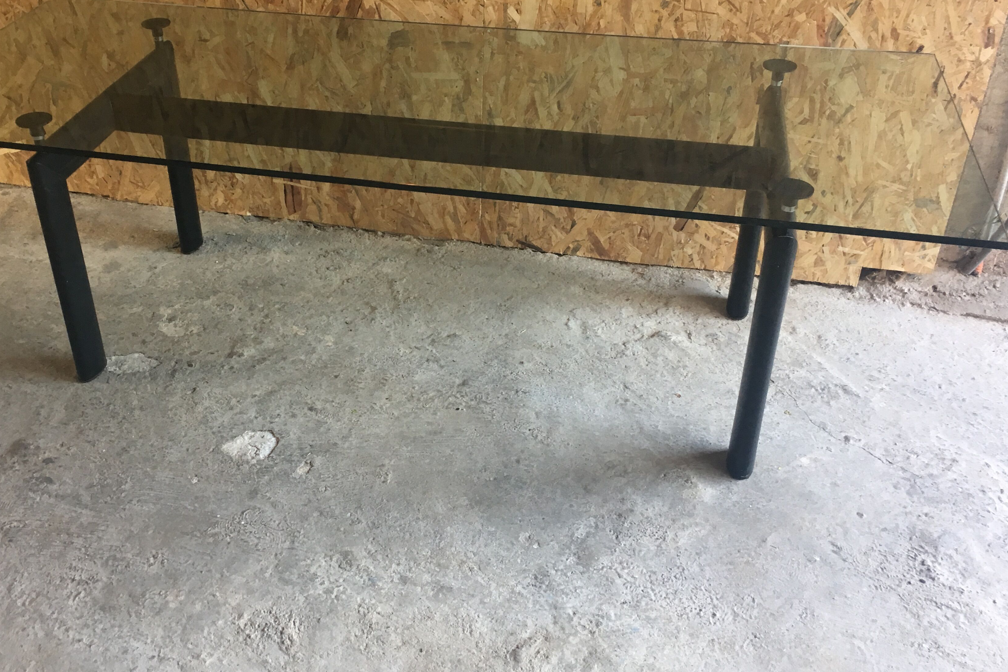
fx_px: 1036
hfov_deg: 51.7
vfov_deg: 35.8
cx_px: 424
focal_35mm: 37
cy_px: 270
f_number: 2.2
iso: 80
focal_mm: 4.15
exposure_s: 1/33
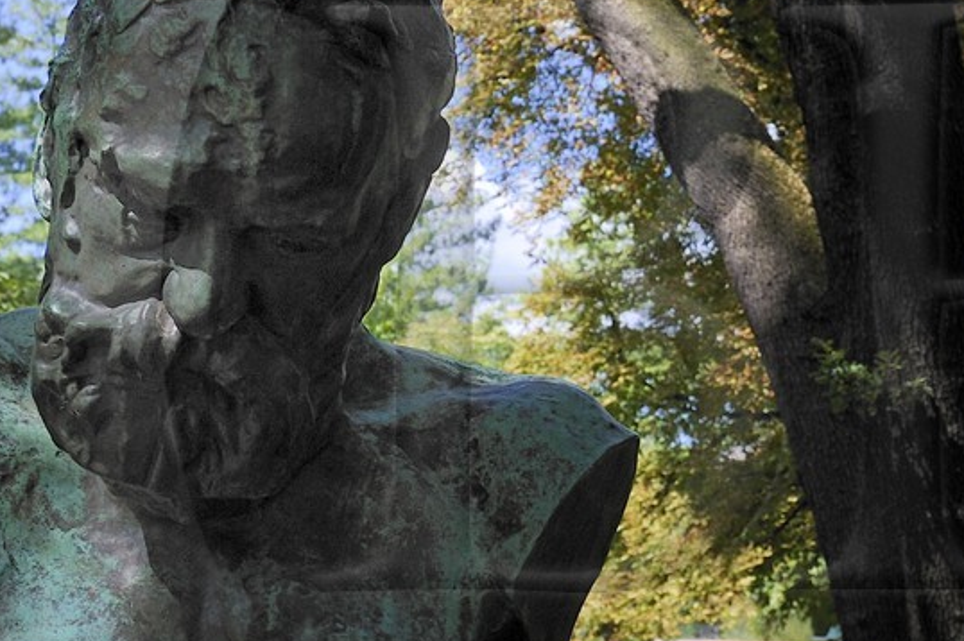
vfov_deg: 12.1
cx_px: 819
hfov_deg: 17.9
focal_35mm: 113
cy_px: 299
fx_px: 3024
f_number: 10
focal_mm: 38
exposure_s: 1/160
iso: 200
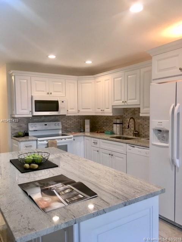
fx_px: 203
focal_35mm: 29
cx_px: 91
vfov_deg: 61.7
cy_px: 121
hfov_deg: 48.2
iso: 40
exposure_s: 1/30
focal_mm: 4.15
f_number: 2.2
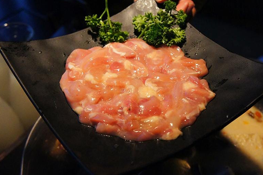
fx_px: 350
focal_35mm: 48
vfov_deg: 28.0
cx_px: 135
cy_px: 89
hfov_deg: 41.1
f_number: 5.6
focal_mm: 31
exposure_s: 1/640
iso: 3200
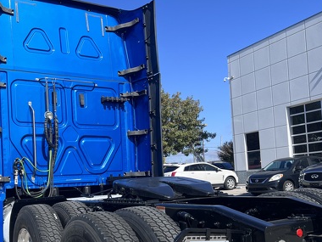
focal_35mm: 41
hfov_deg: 45.1
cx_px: 109
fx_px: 381
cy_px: 174
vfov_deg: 34.6
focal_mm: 5.7
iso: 50
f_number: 1.5
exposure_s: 1/3165
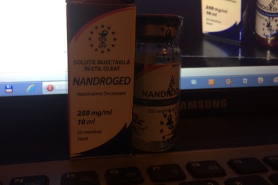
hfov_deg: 54.3
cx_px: 122
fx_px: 270
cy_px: 89
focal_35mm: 35
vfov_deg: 37.8
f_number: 2.2
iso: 160
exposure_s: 1/33
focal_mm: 4.15
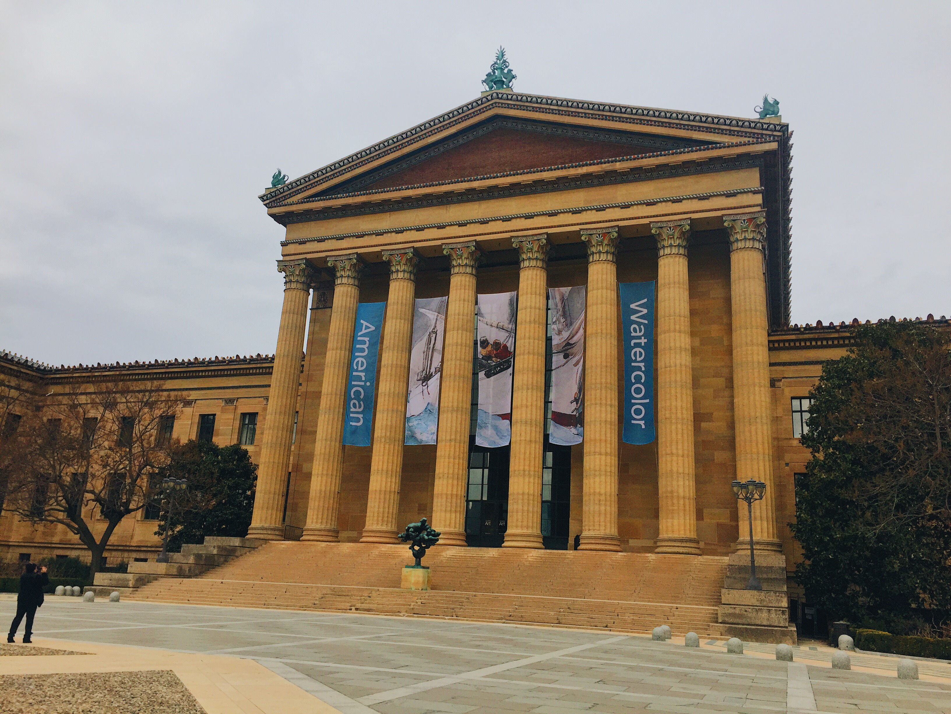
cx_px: 476
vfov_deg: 48.2
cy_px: 357
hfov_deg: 61.7
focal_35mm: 29
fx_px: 797
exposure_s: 1/3968
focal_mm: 4.15
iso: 32
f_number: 2.2
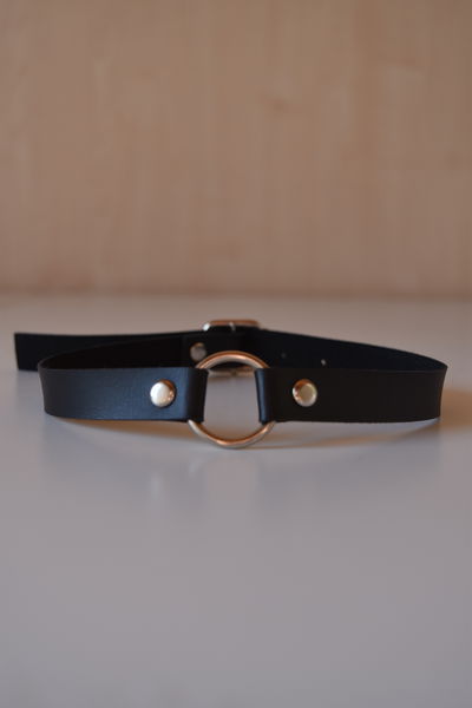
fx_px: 914
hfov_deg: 28.9
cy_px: 354
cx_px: 236
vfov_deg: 42.3
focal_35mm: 46
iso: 100
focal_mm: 31
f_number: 5.6
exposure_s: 1/160
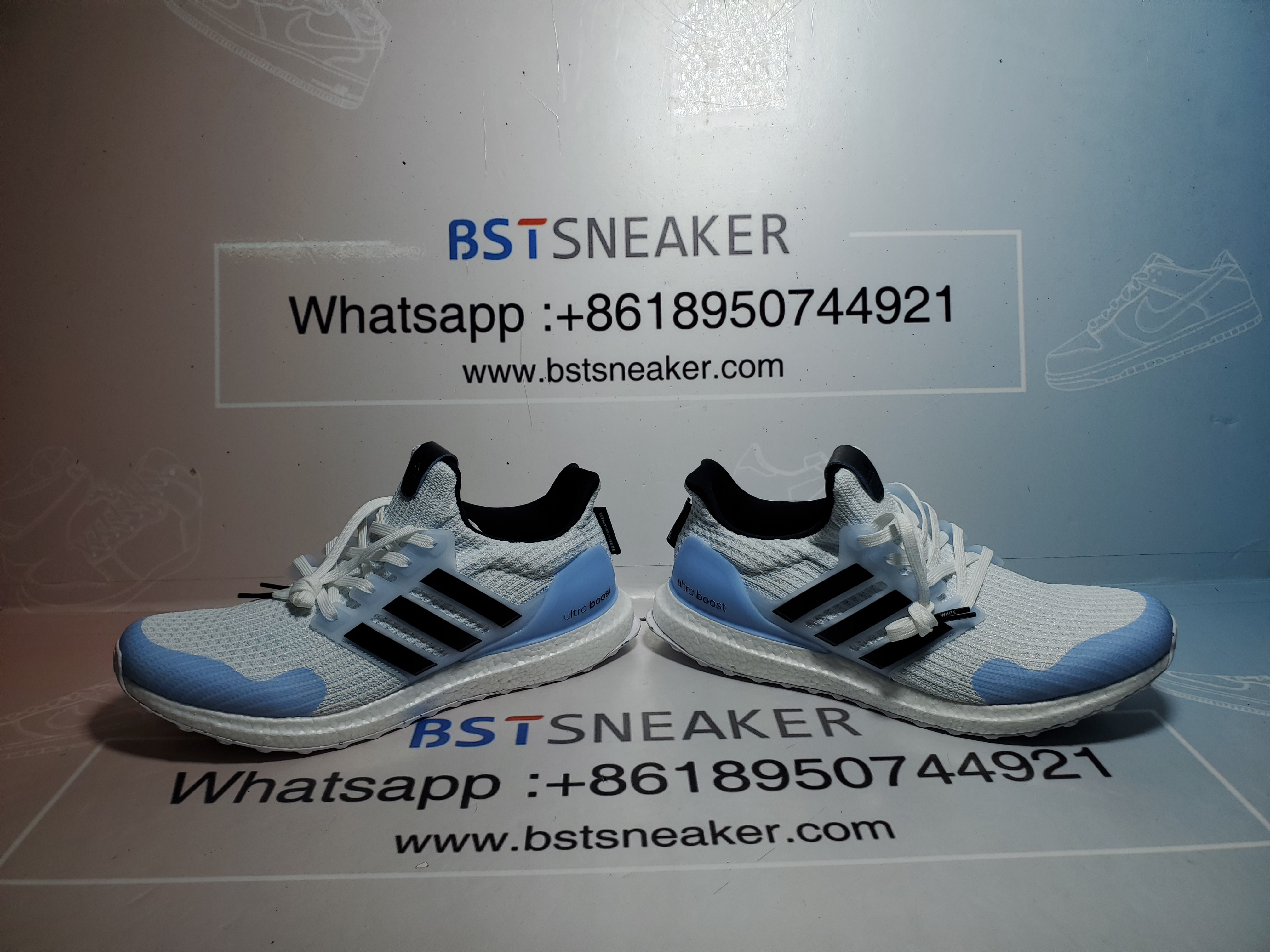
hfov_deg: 67.3
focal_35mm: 26
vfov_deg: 53.1
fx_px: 954
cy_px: 476
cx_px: 635
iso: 50
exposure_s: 1/582
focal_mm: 4.3
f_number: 2.4
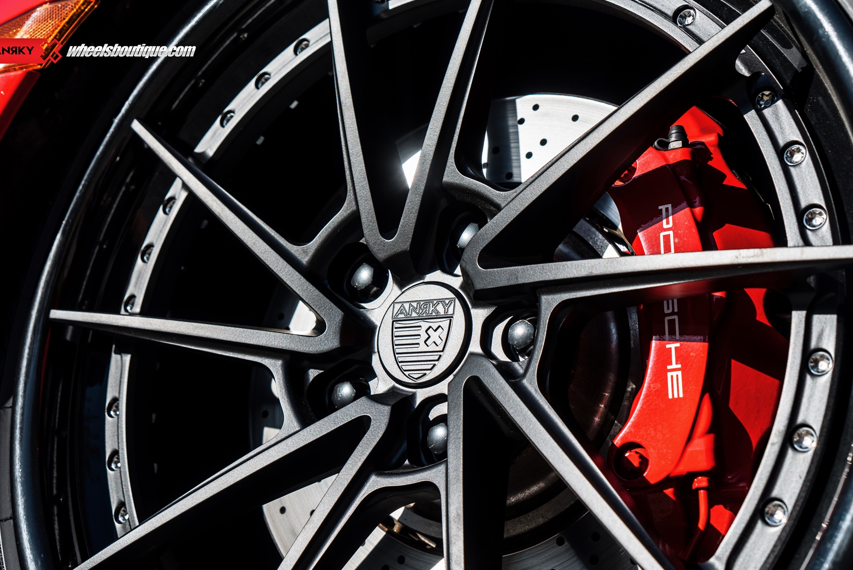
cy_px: 293
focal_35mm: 46
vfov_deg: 29.3
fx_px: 1090
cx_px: 456
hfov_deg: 42.7
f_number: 6.3
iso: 125
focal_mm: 41
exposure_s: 1/200
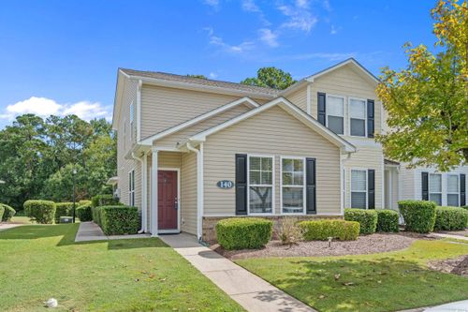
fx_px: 338
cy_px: 156
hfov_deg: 69.4
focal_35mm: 26
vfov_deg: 49.5
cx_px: 234
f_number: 8
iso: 320
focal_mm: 26
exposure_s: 1/60
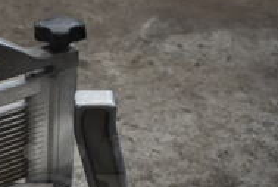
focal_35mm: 87
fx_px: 673
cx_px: 31
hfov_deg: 22.8
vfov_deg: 15.3
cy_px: 212
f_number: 3.5
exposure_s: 1/30
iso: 800
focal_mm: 18
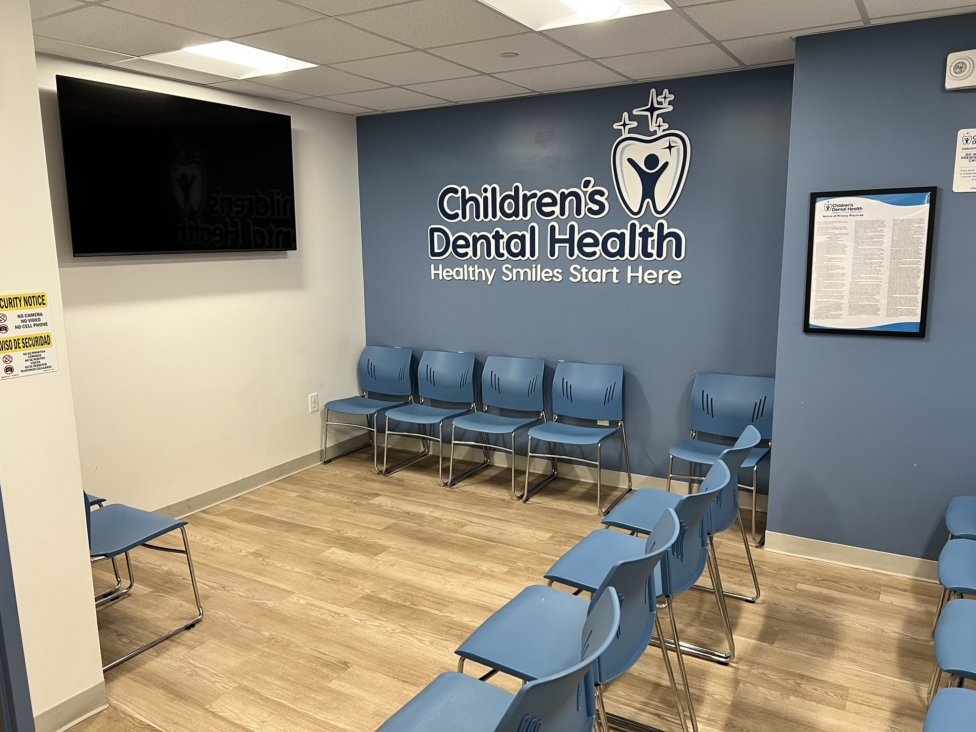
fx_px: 733
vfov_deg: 53.1
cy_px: 366
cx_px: 488
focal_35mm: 26
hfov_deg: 67.3
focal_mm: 5.7
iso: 80
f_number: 1.5
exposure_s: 1/60
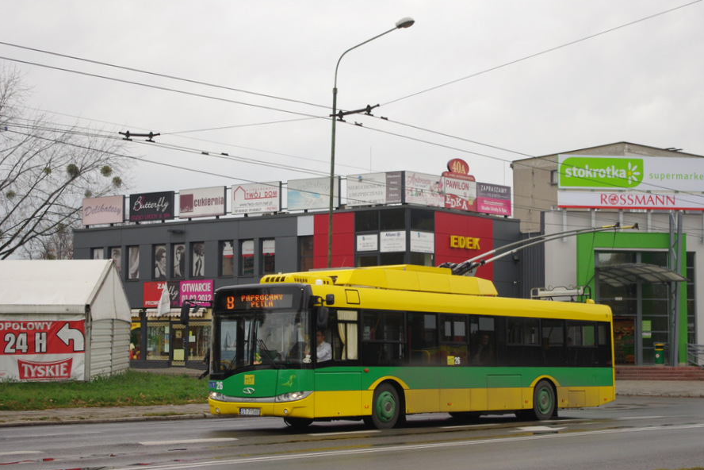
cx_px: 353
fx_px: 1427
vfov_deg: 18.7
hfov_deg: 27.7
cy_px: 233
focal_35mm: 73
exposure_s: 1/500
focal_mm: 47.5
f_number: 5.6
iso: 640
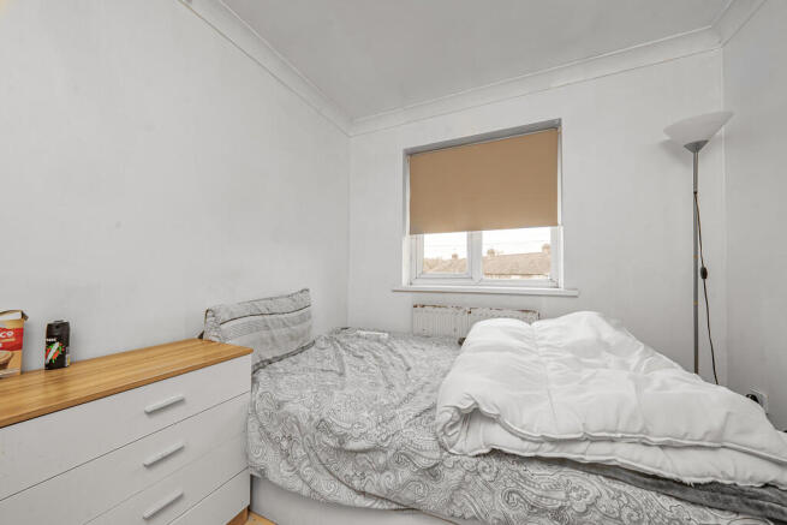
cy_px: 262
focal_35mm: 12
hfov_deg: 112.6
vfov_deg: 90.0
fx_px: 262
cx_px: 394
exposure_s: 1/20
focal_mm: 12
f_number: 9
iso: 320
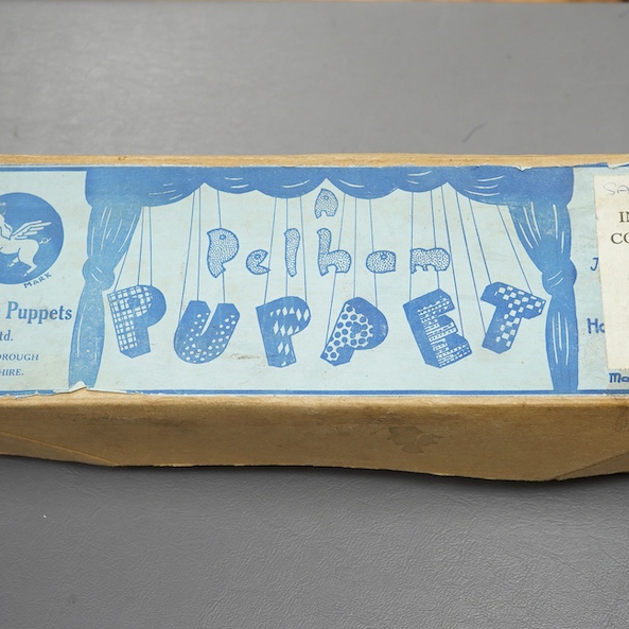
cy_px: 316
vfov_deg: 29.6
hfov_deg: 29.6
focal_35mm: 58
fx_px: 1192
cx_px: 319
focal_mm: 30
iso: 1250
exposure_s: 1/125
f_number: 8
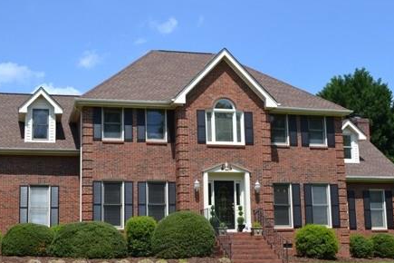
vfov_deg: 25.5
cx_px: 161
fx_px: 580
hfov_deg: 37.4
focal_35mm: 53
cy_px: 148
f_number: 8
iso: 100
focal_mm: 24
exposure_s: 1/250
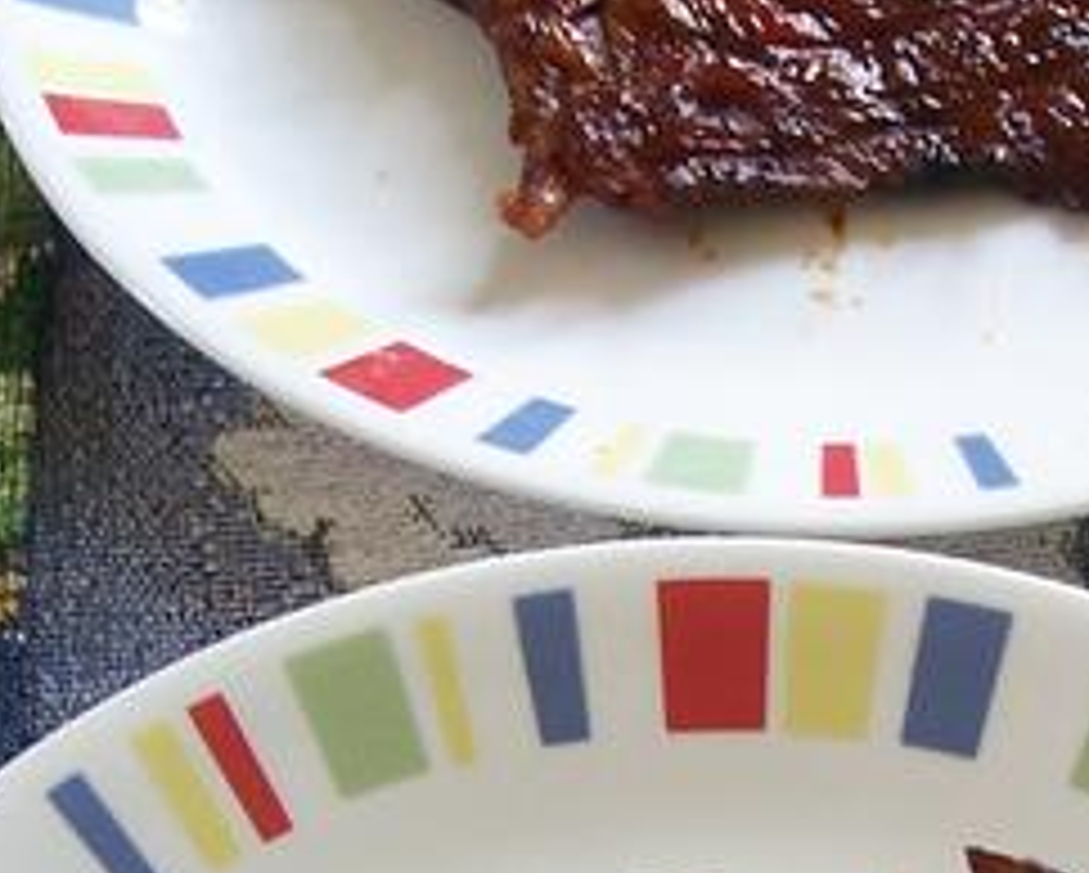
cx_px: 698
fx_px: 4451
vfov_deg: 11.2
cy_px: 718
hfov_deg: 13.9
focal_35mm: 138
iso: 100
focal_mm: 6.3
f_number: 2.8
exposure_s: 1/30
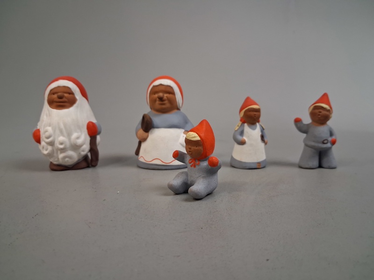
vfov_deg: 51.4
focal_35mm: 27
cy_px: 140
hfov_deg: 65.3
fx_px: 292
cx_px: 187
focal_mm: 4
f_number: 1.8
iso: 400
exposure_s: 1/100
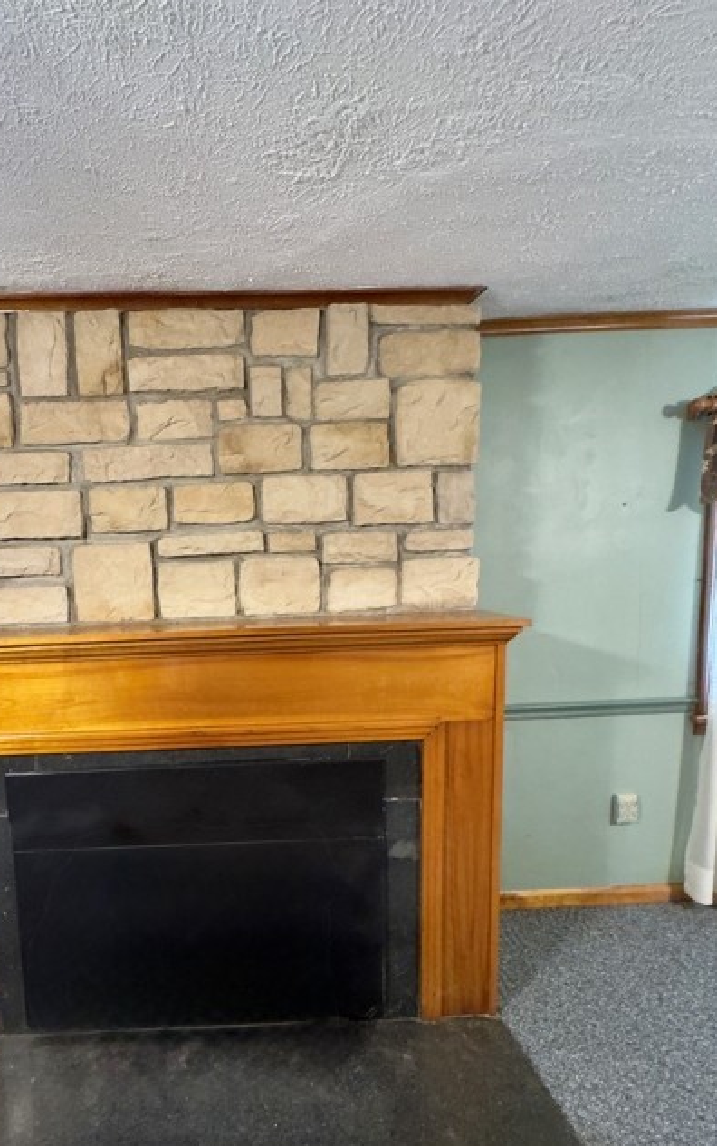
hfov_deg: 62.3
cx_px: 205
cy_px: 619
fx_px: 562
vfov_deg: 90.9
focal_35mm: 18
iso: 1000
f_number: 2.2
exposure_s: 1/60
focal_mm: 2.22
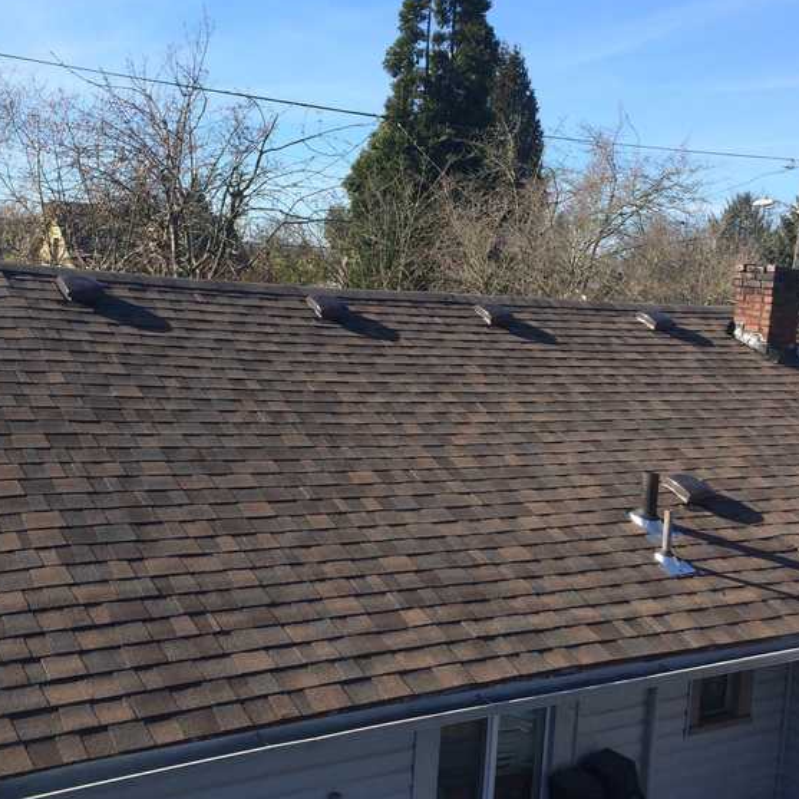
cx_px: 336
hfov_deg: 36.7
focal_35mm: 46
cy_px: 380
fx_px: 1201
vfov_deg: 36.8
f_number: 2.2
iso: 32
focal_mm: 4.15
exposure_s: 1/1208
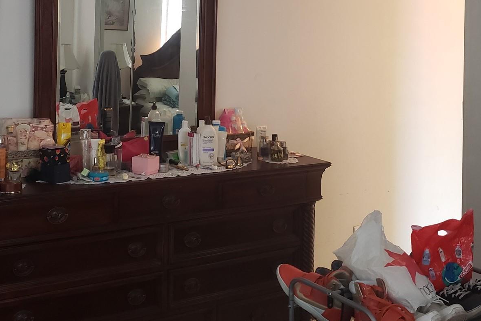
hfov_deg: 41.6
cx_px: 176
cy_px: 46
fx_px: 628
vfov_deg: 27.8
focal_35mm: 47
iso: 320
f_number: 1.5
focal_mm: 4.3
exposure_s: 1/40
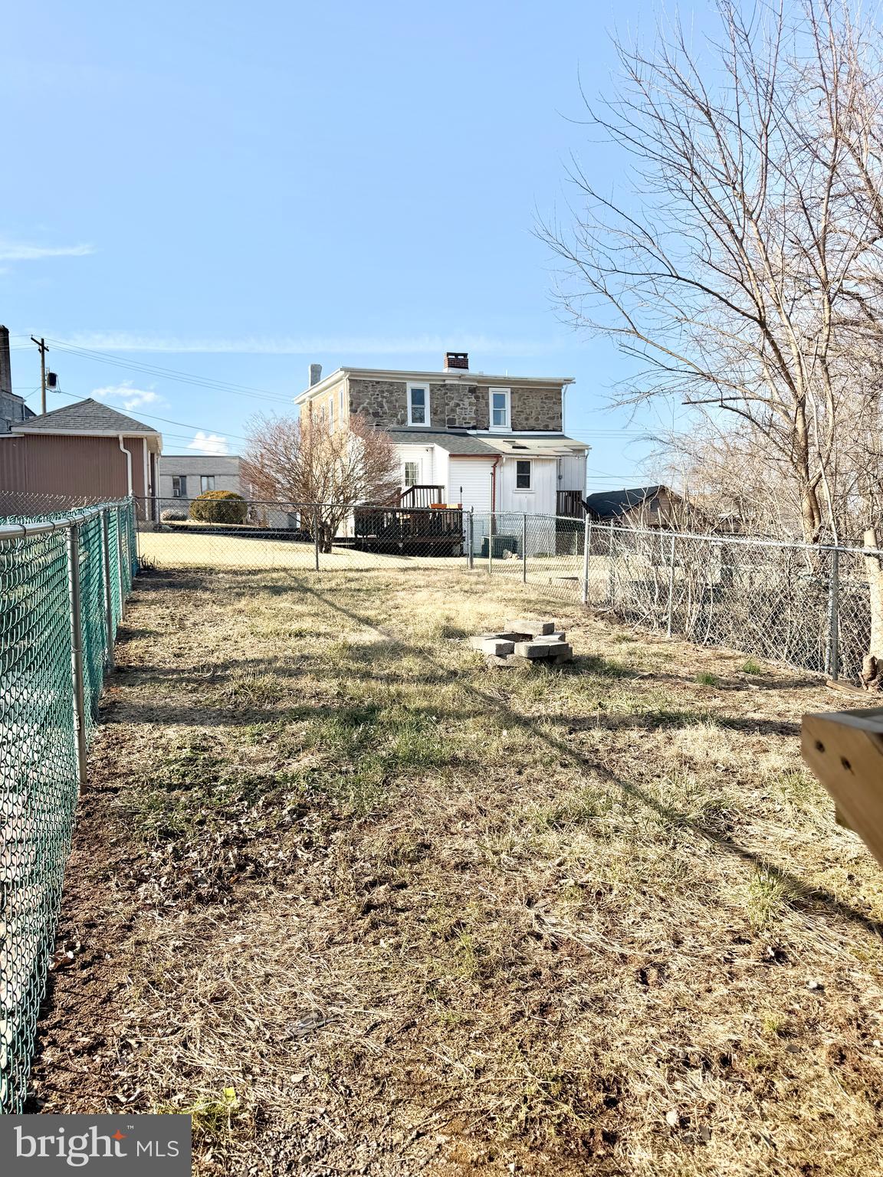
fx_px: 816
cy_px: 588
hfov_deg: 56.8
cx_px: 442
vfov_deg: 71.6
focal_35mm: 24
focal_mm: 6.76
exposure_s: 1/3021
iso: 80
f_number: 1.78
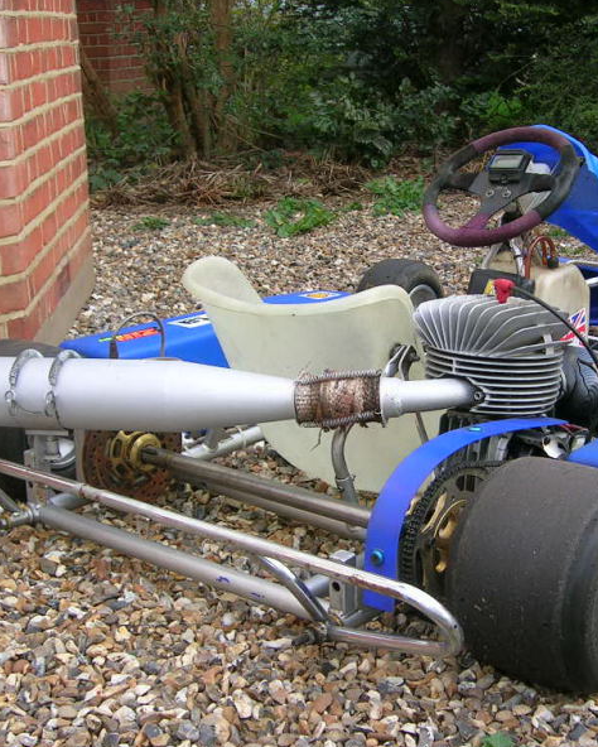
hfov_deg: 26.1
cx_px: 399
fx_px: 1282
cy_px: 372
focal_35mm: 58
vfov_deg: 32.5
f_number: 3
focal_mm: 6.7
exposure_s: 1/43.2
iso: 50
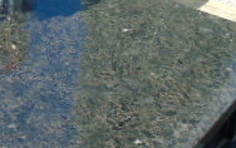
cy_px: -29
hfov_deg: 21.1
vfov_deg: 14.1
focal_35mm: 90
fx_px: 580
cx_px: -60
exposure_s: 1/320
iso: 80
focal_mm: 4.4
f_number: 3.4
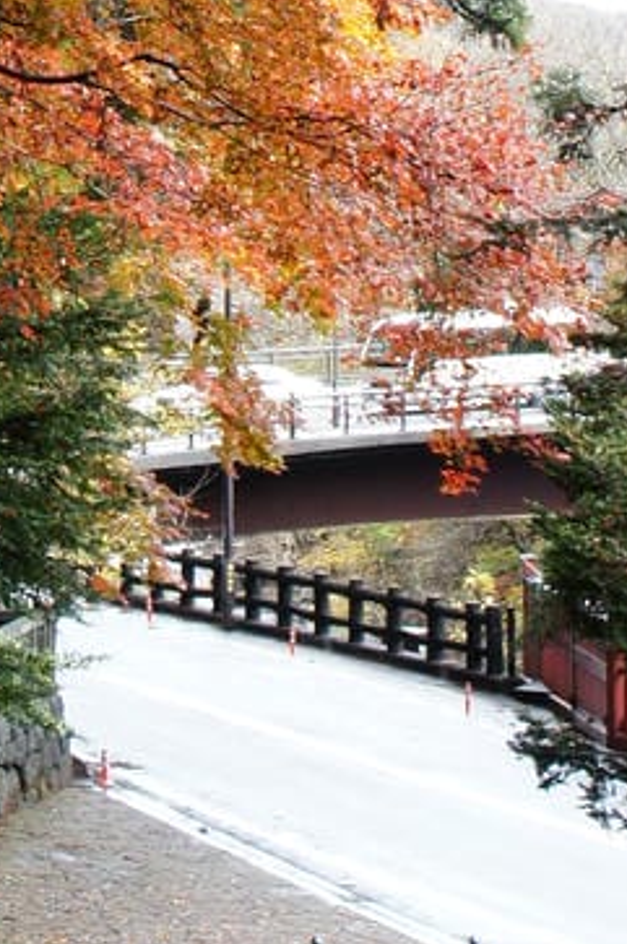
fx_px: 4689
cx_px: 65
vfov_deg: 10.9
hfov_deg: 7.6
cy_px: -592
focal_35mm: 179
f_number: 8
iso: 320
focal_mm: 24
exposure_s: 1/40
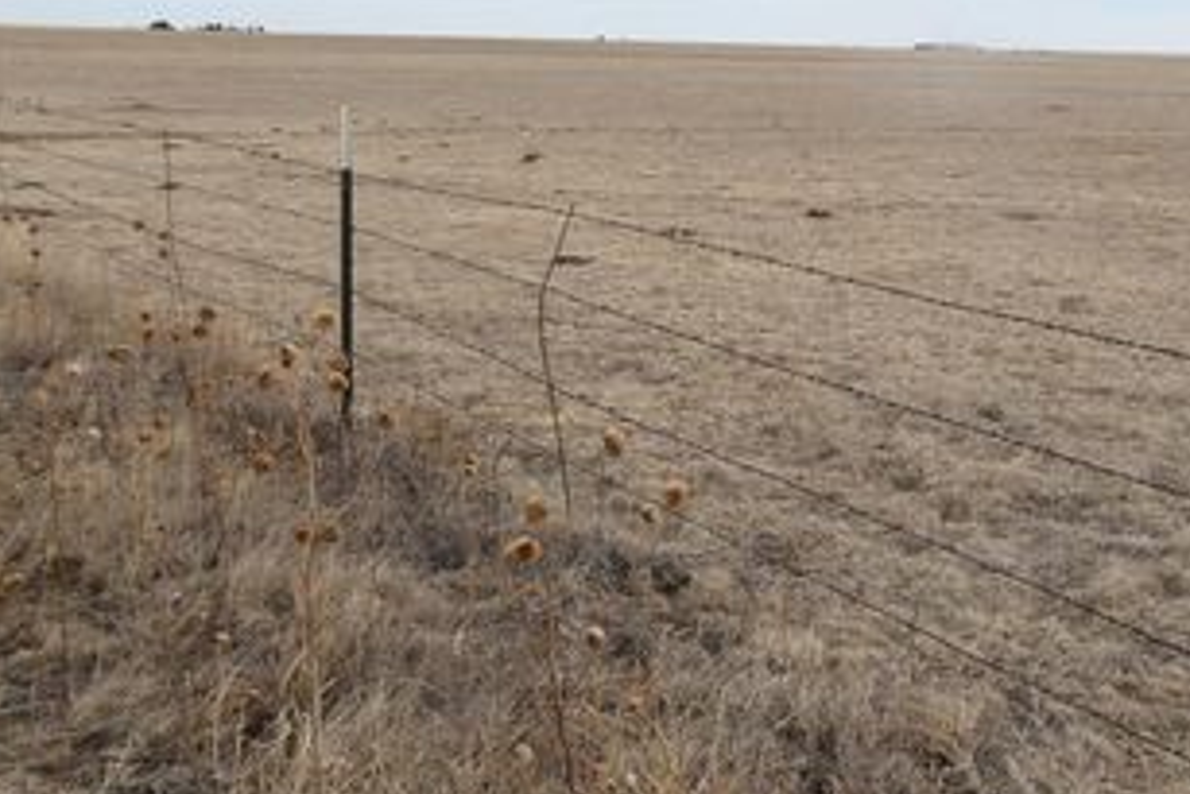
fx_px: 1455
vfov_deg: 30.5
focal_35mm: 44
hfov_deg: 43.1
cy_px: 327
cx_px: 892
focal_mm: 4.7
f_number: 3.4
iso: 80
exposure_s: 1/800
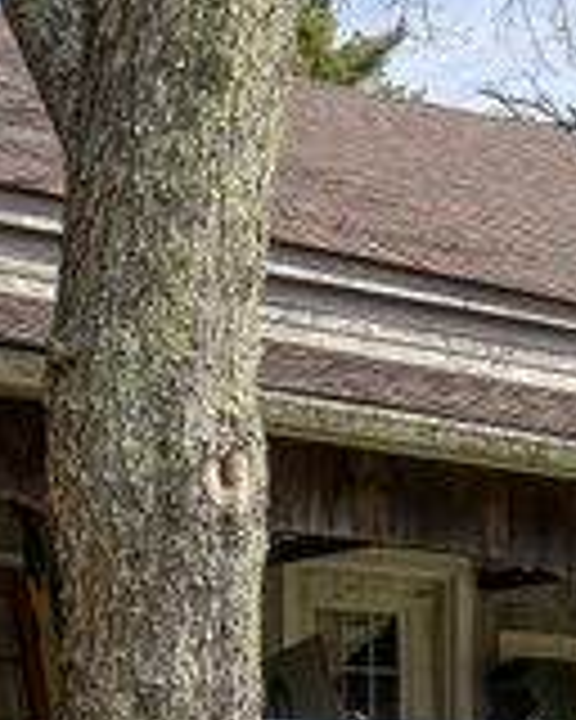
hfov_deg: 16.0
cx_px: 194
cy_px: 947
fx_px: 2046
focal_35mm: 96
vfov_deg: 18.5
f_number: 16
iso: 100
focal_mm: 16
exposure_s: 1/8
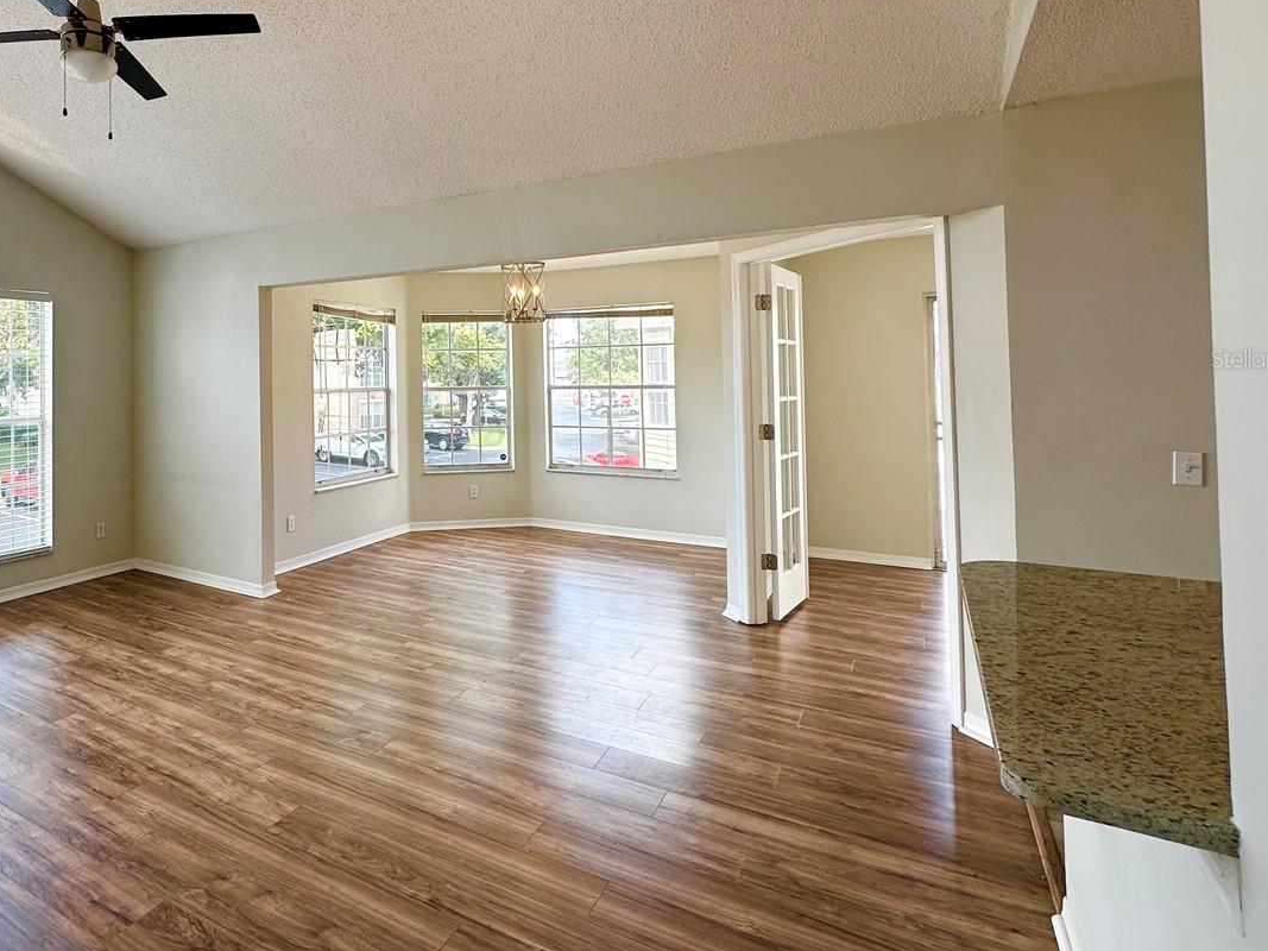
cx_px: 372
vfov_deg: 62.6
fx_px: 769
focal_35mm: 21
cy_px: 358
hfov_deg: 75.2
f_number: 2.2
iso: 40
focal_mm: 2.22
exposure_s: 1/125
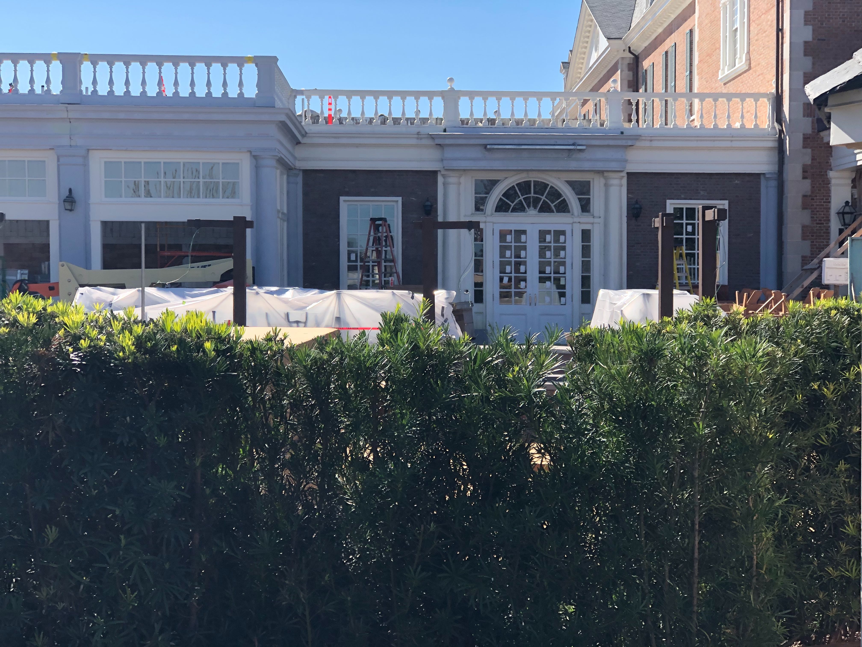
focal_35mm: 57
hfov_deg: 33.8
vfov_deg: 25.7
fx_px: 1419
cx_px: 431
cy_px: 324
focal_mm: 6.6
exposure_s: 1/727
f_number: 2.8
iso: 20
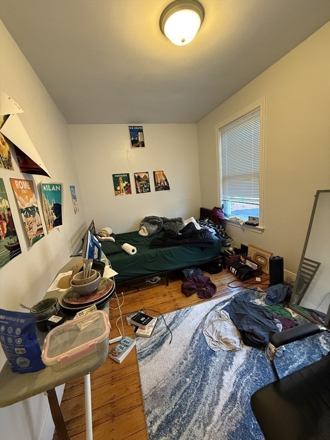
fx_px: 178
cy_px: 220
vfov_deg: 102.1
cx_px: 165
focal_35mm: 14
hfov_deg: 85.7
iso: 640
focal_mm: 2.22
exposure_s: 1/60
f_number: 2.2
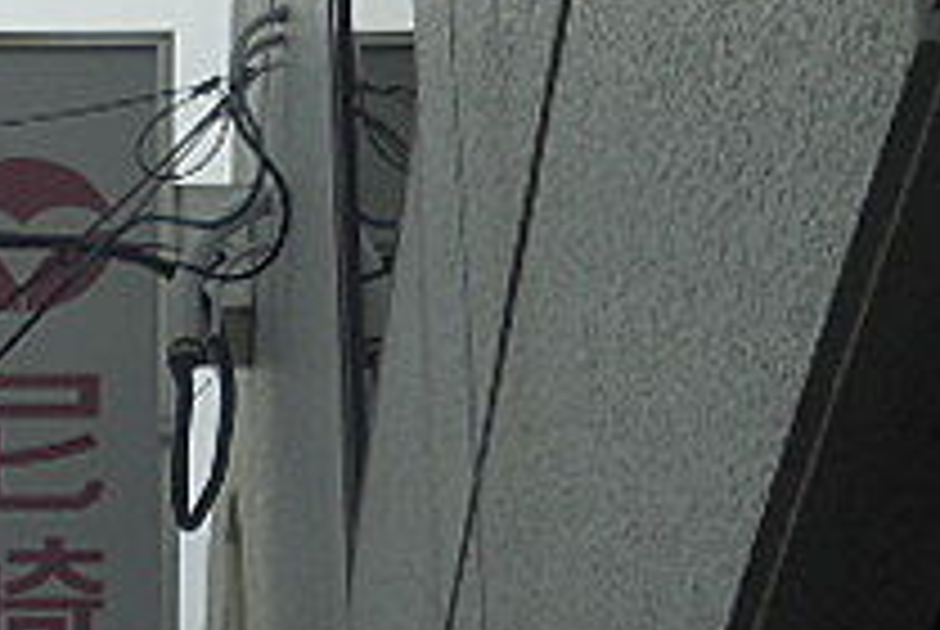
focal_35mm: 143
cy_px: 1017
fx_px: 3739
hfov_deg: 14.1
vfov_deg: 9.3
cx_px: -58
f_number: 8.4
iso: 125
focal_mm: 8.1
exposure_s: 1/640
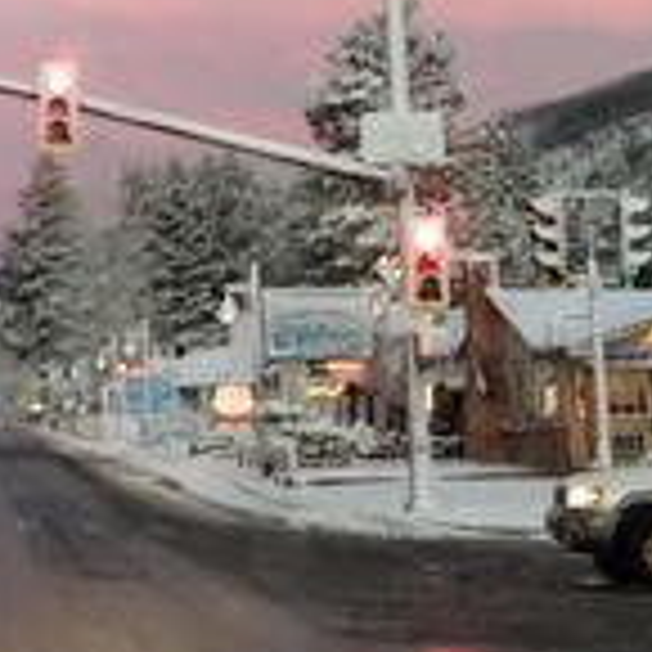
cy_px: 0
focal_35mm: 105
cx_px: -126
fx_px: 2238
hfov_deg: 16.0
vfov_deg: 16.2
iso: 205
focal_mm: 4.71
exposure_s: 1/60
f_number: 1.7
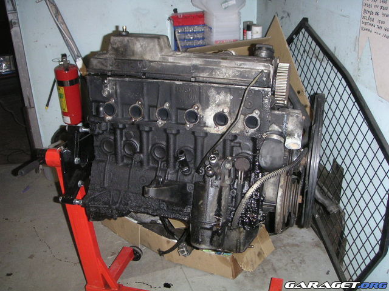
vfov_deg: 37.7
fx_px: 427
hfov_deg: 49.0
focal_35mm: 38
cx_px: 194
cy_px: 146
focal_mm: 6
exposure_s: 1/45
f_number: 2.8
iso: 160
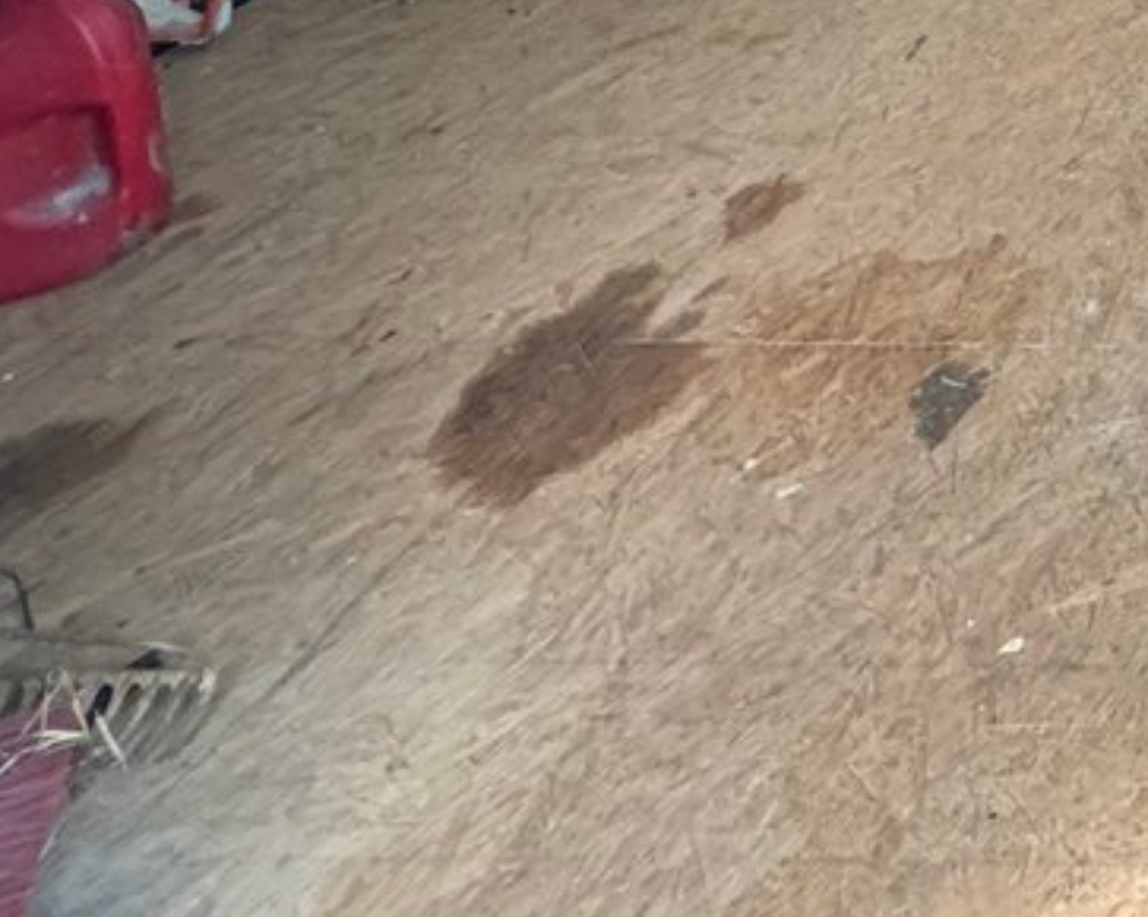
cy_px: -700
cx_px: 1934
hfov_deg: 22.9
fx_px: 1936
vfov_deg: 20.0
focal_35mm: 57
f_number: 2.2
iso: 250
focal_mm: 2.22
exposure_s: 1/120
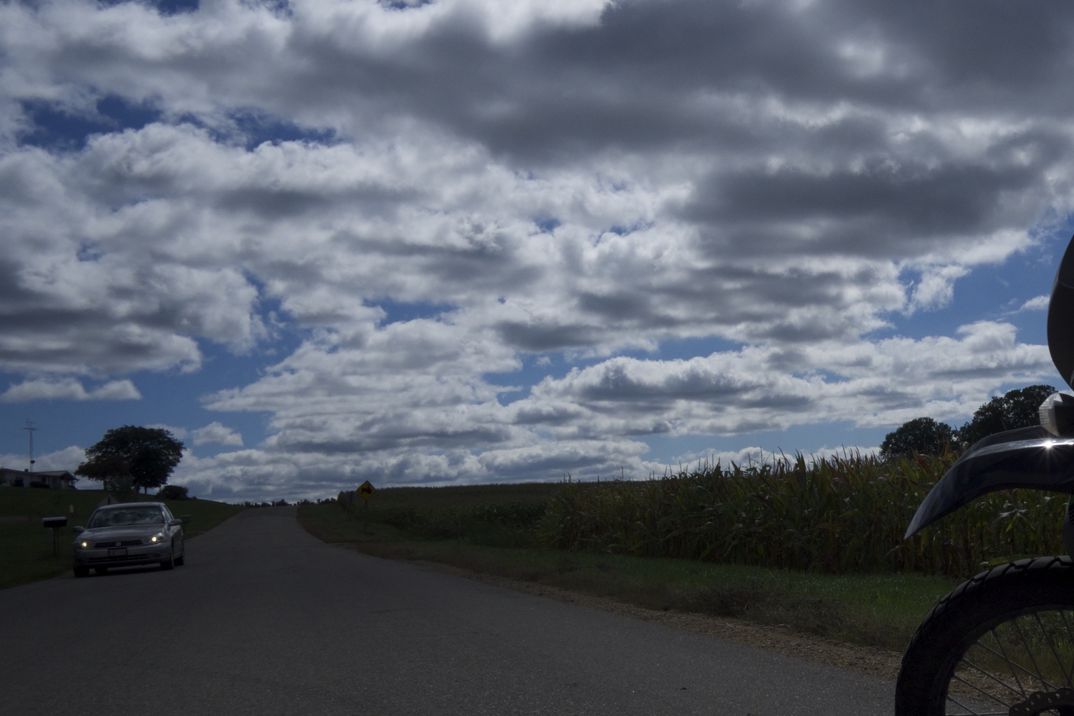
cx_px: 844
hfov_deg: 42.7
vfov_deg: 30.4
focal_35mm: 44
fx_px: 1313
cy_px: 449
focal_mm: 18
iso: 800
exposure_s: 1/2000
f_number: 16
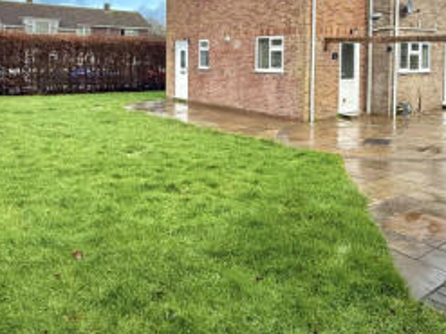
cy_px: 71
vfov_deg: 41.3
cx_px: 284
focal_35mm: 33
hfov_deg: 54.6
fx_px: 425
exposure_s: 1/709
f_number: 2.2
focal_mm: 2.22
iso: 50
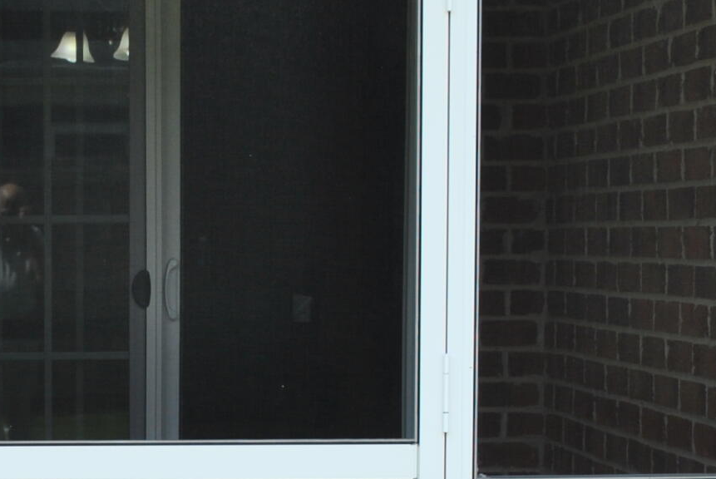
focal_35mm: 115
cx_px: 106
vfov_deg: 11.9
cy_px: 435
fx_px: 2289
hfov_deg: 17.6
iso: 100
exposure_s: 1/125
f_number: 5.6
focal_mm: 22
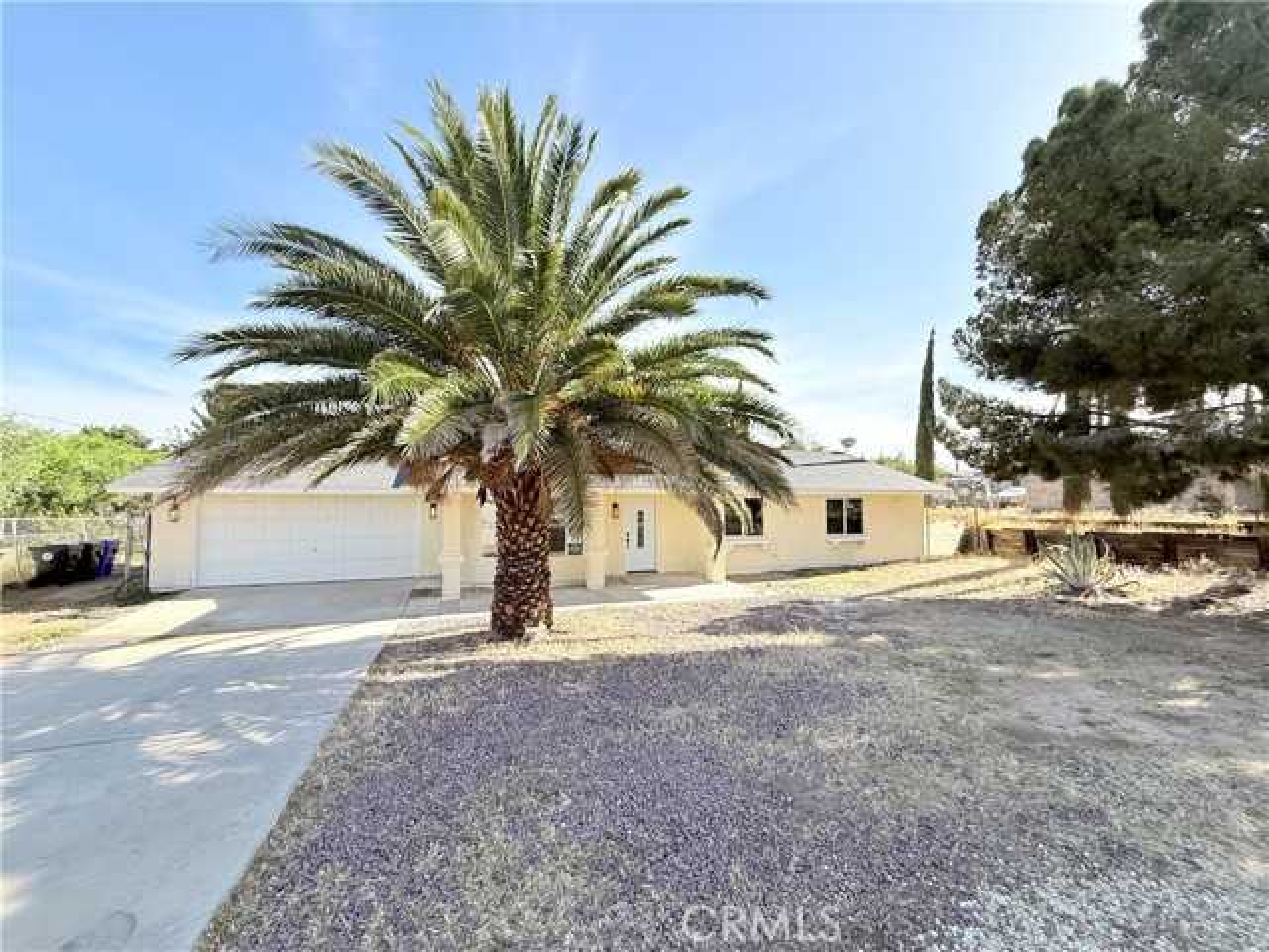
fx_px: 513
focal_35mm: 14
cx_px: 634
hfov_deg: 102.1
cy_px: 476
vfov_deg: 85.7
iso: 64
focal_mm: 2.22
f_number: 2.2
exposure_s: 1/1033
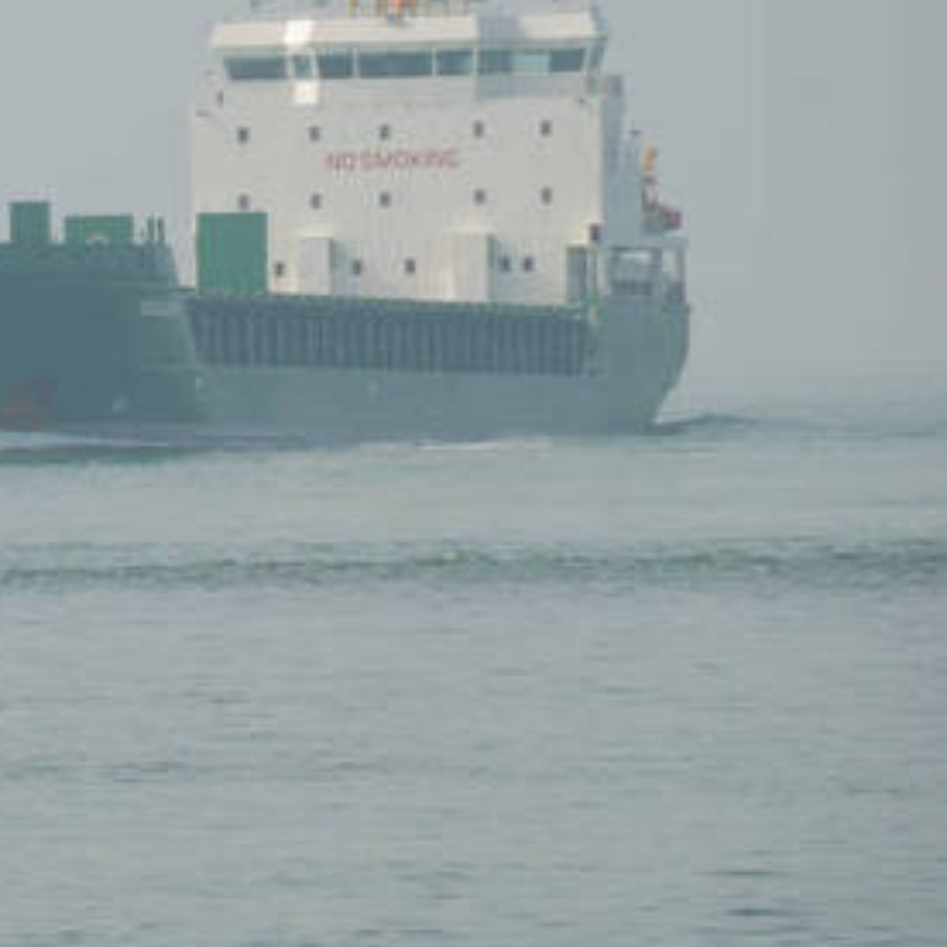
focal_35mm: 647
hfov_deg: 2.7
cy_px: 357
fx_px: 20025
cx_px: -250
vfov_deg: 2.7
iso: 100
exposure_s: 1/320
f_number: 8
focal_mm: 200
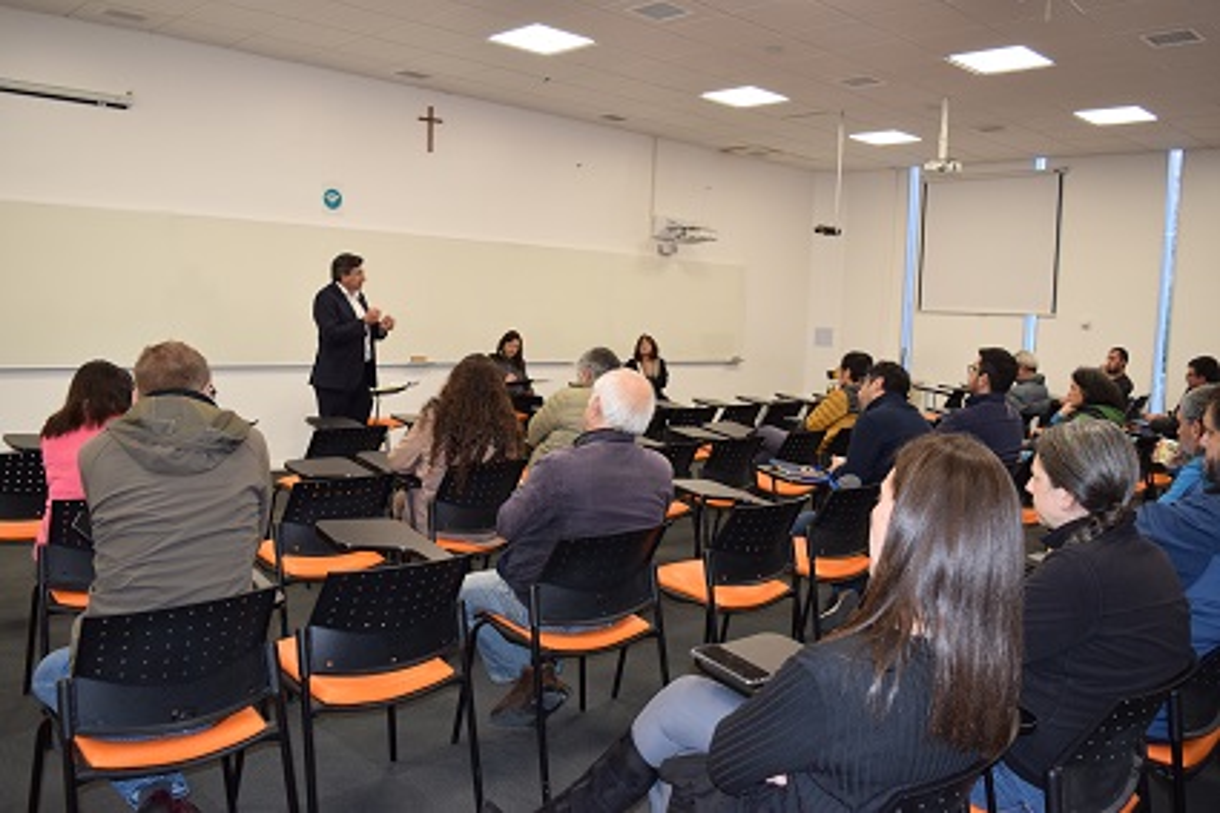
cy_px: 406
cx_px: 610
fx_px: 1016
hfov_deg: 61.9
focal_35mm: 30
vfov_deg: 43.6
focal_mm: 20
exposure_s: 1/80
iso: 800
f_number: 4.5
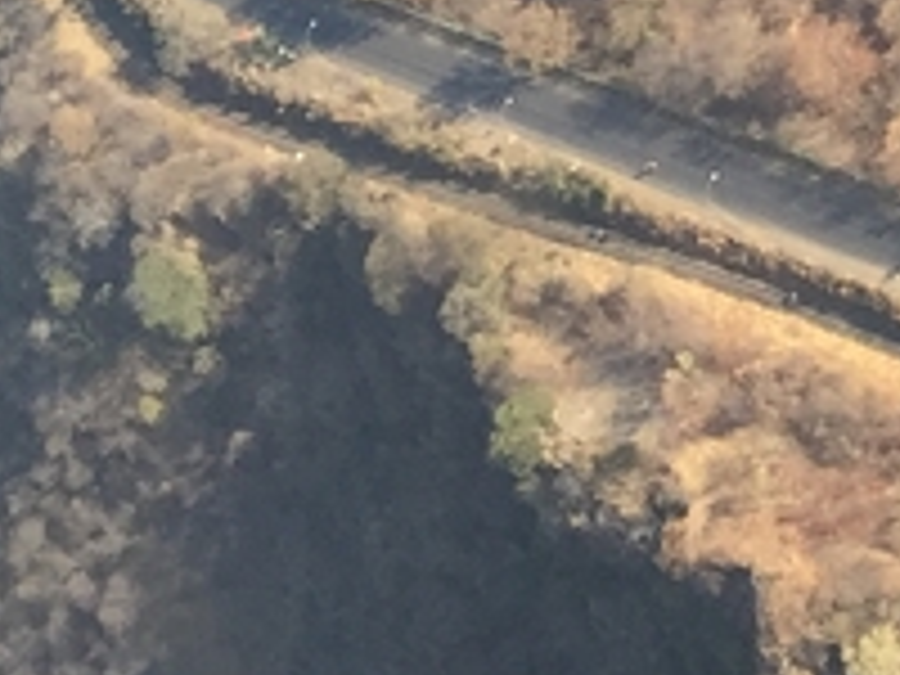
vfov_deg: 7.2
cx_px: 1652
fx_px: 4836
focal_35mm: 186
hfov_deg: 10.0
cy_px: -1264
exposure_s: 1/670
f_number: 2.2
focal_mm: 4.15
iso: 32
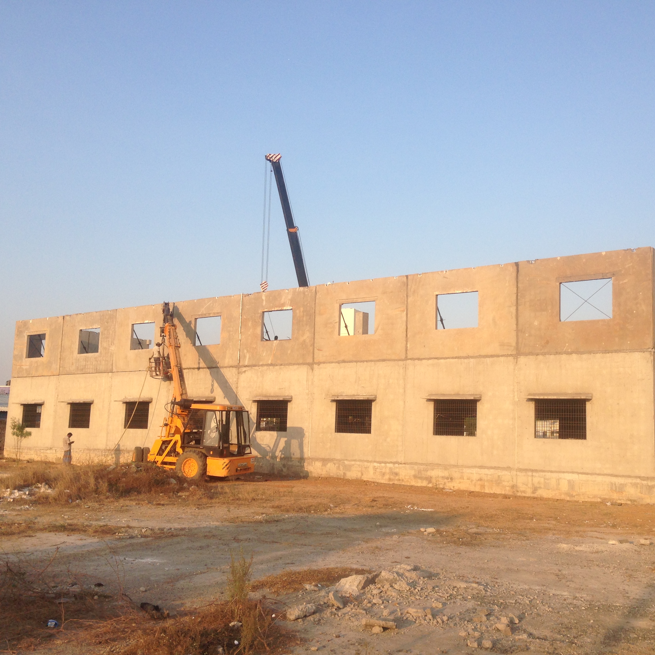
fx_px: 835
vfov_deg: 42.8
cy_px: 328
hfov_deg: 42.8
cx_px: 363
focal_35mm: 39
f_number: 2.4
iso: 50
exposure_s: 1/809
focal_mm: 4.12
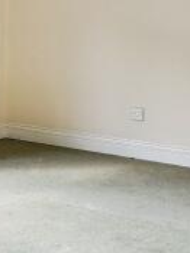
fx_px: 659
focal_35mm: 90
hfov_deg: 15.0
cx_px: -107
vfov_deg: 21.1
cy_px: 8
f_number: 4
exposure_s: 1/80
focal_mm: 16
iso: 320
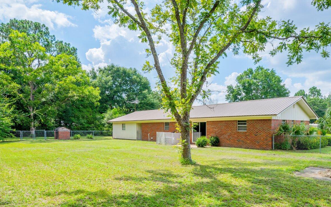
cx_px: 179
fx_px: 226
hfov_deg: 72.4
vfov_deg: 48.7
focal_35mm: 25
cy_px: 131
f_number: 9
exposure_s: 1/320
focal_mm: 14
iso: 100
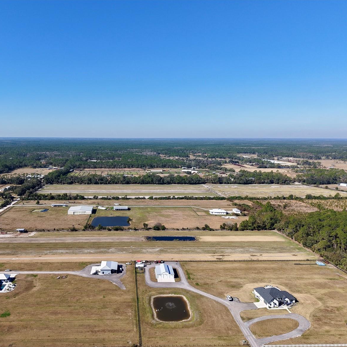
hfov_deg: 55.0
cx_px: 130
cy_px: 177
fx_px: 329
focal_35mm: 29
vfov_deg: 55.6
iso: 110
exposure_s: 1/3200
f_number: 1.8
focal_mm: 8.67
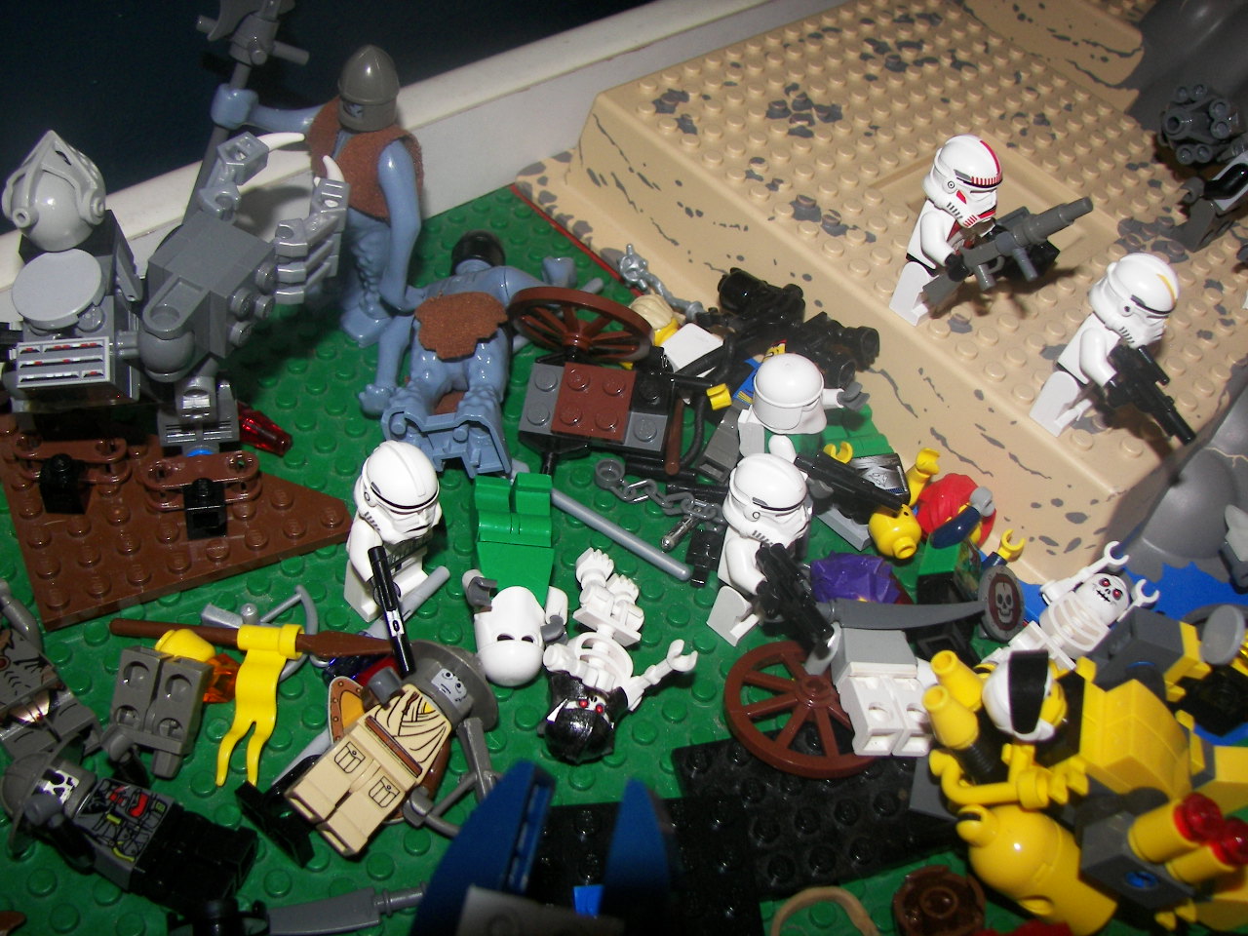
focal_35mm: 36
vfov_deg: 39.7
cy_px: 468
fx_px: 1298
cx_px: 624
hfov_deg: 51.4
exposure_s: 1/30
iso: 100
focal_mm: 6
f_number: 2.8
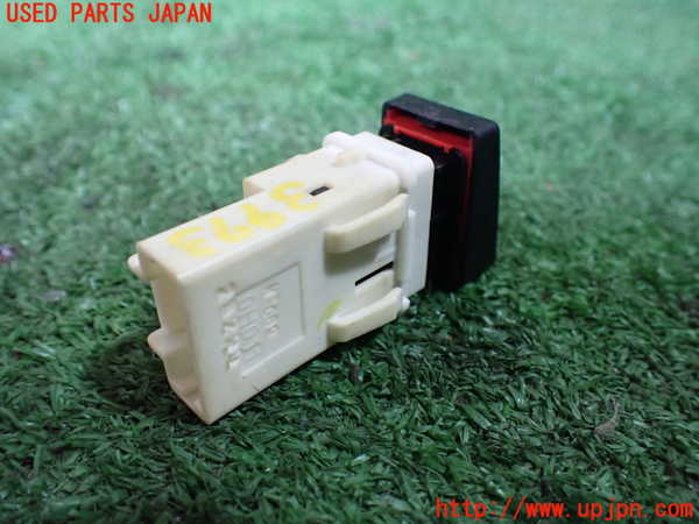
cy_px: 262
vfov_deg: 46.8
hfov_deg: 60.0
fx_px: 606
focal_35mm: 30
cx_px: 350
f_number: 2.3
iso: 800
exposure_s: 1/50
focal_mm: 5.4
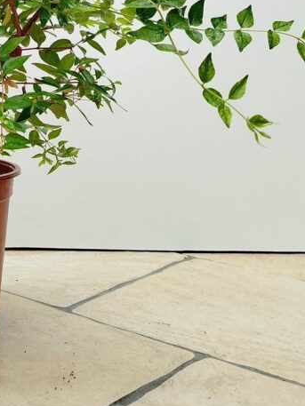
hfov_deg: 21.8
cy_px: 12
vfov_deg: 29.0
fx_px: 740
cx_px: -47
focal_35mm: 63
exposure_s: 1/50
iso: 50
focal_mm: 5.31
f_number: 1.7
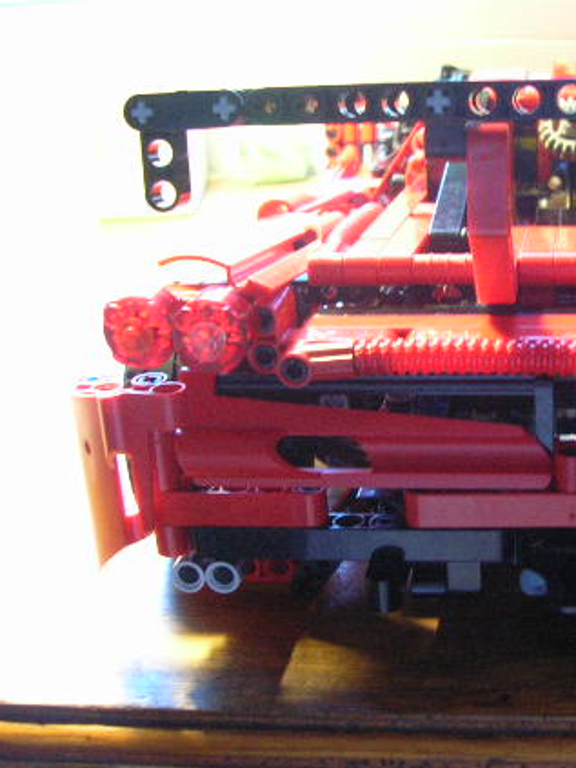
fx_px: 1176
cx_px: 551
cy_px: 403
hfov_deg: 26.3
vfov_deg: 36.2
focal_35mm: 53
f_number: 2.8
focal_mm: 5.8
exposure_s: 1/4.7
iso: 176
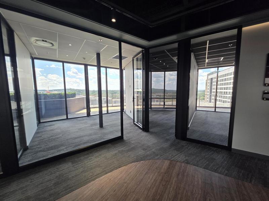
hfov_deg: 106.2
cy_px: 100
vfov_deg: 89.9
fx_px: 101
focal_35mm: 13
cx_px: 134
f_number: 1.9
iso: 50
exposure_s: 1/100
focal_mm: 2.2
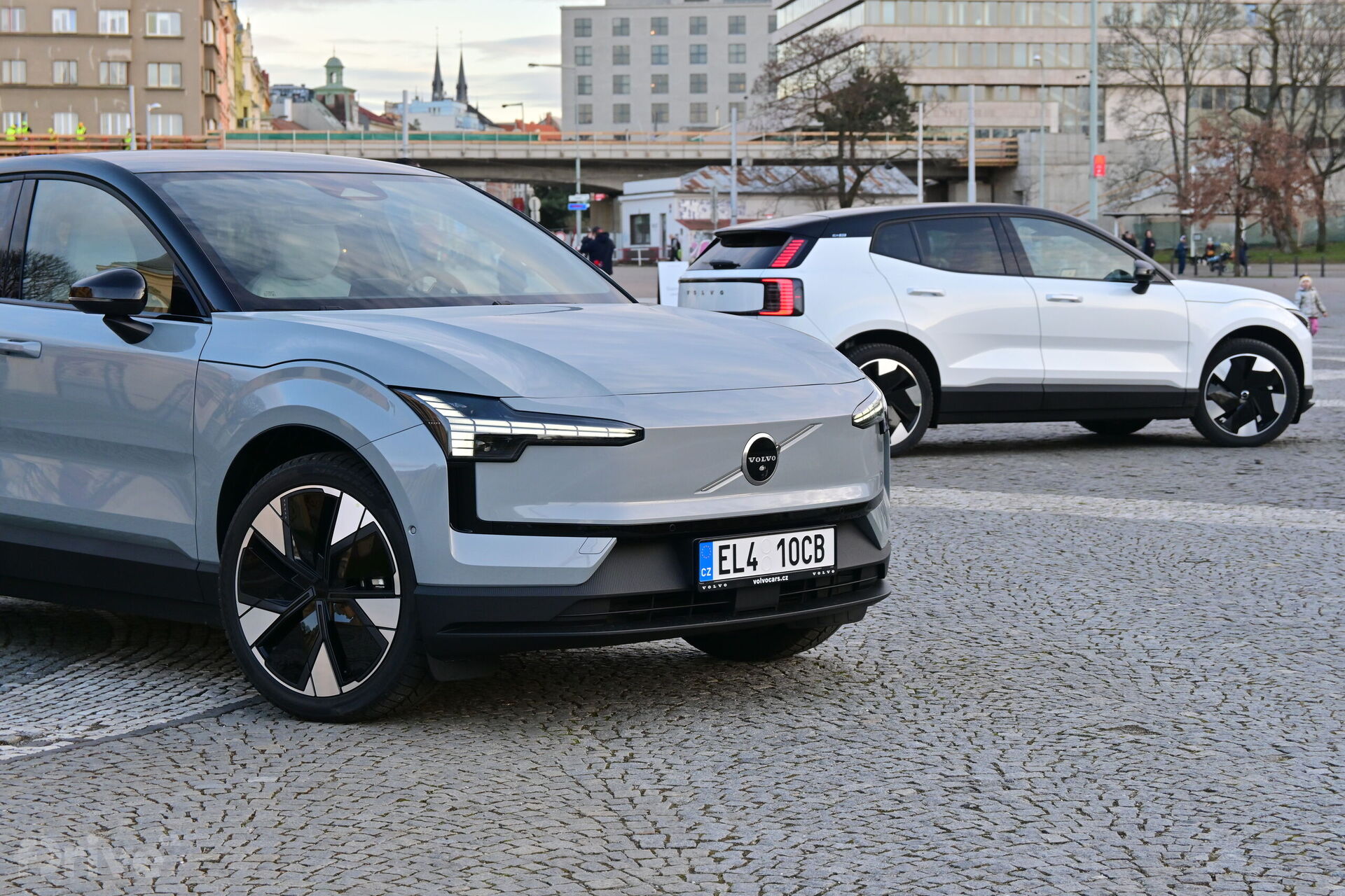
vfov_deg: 18.2
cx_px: 672
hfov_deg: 27.0
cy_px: 448
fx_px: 2802
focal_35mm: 75
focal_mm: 50
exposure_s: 1/100
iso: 250
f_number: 6.3
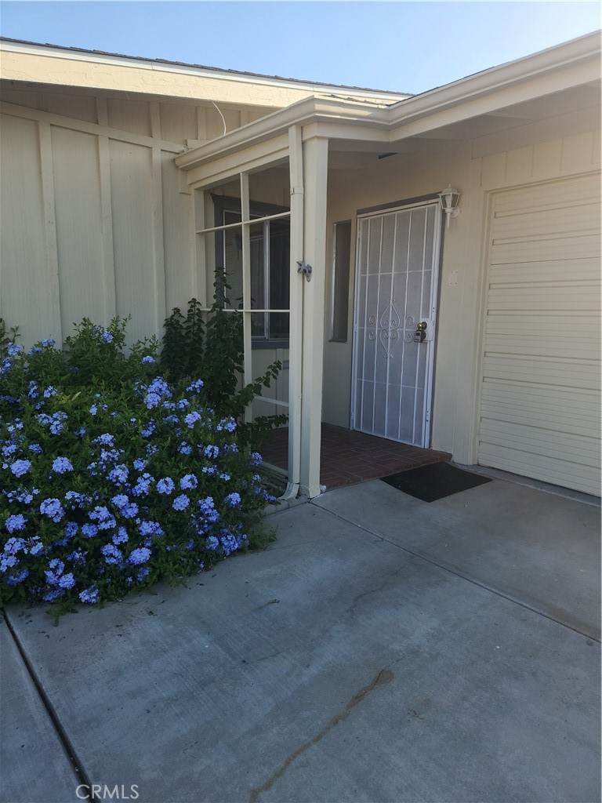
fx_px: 533
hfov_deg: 58.9
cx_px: 301
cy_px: 402
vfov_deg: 73.9
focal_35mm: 23
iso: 20
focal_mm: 5.4
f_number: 1.8
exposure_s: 1/594
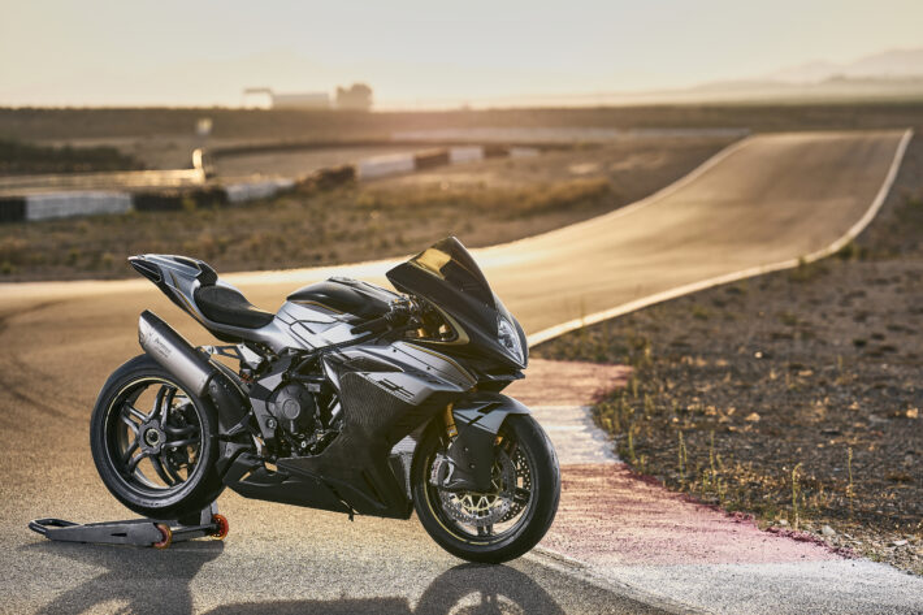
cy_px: 308
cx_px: 462
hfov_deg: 14.3
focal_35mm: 144
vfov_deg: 9.5
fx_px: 3691
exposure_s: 1/500
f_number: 4.5
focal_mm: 144
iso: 125
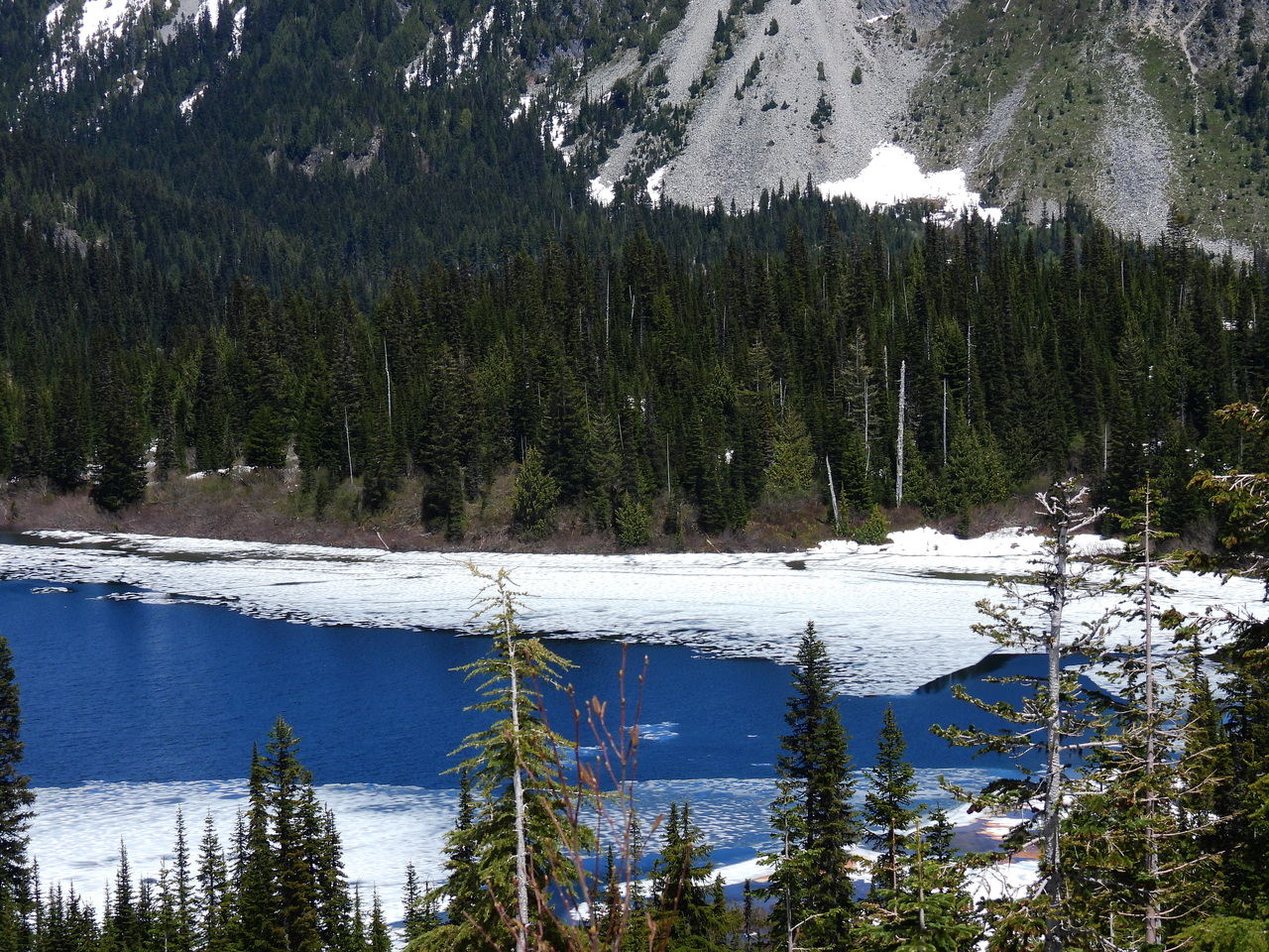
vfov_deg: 15.6
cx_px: 634
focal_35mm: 95
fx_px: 3483
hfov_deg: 20.7
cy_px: 476
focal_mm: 17
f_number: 4
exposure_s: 1/1000
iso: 100
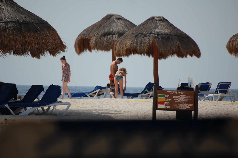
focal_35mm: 300
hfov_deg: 6.9
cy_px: 79
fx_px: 1981
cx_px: 119
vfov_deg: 4.6
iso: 280
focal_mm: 200
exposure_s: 1/2000
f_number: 5.6
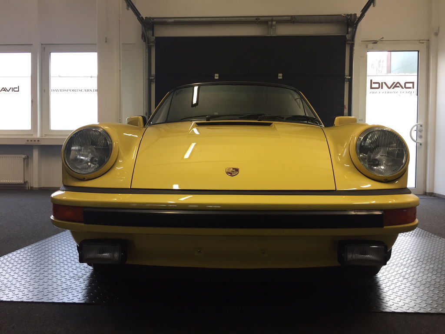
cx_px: 222
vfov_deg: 48.2
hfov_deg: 61.7
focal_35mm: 29
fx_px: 373
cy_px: 167
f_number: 2.2
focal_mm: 4.15
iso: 32
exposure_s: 1/33
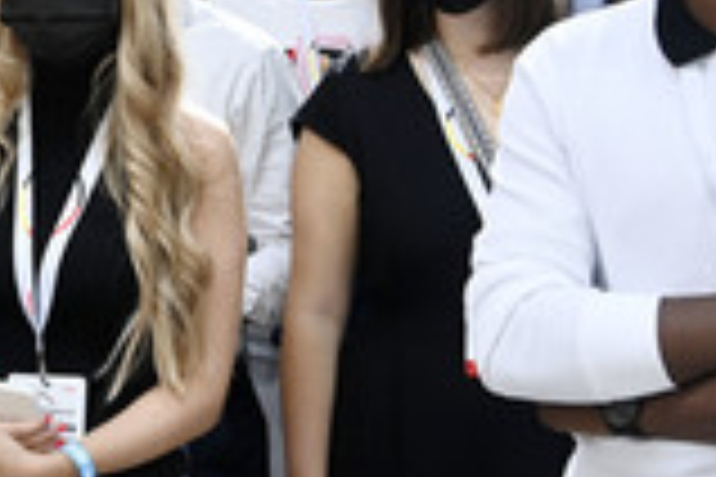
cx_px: 16
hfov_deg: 18.5
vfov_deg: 12.6
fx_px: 2148
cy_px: 90
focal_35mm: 108
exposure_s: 1/250
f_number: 4.5
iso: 5000
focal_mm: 38
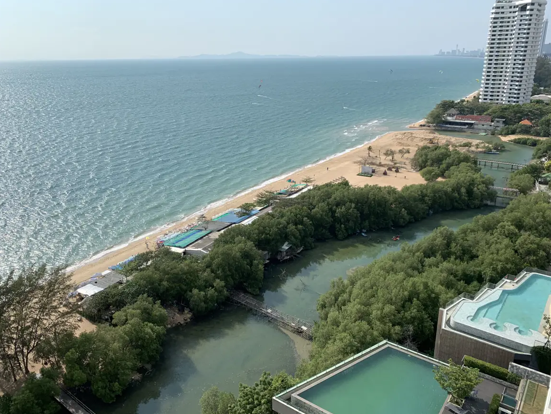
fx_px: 430
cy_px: 202
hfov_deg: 65.3
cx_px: 280
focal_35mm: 27
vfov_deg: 51.4
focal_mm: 4.25
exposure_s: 1/3521
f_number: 1.8
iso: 25
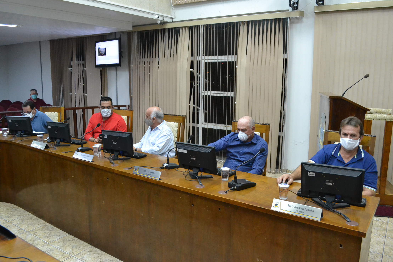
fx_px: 306
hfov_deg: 65.5
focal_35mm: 28
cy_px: 127
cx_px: 196
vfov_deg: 46.4
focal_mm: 18
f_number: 5
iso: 3200
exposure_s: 1/100
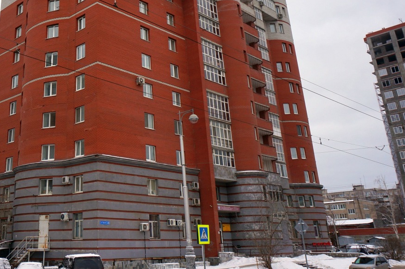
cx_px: 103
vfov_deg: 31.4
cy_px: 40
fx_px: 461
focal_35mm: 41
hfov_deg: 45.9
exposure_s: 1/60
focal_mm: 16
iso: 100
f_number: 6.3
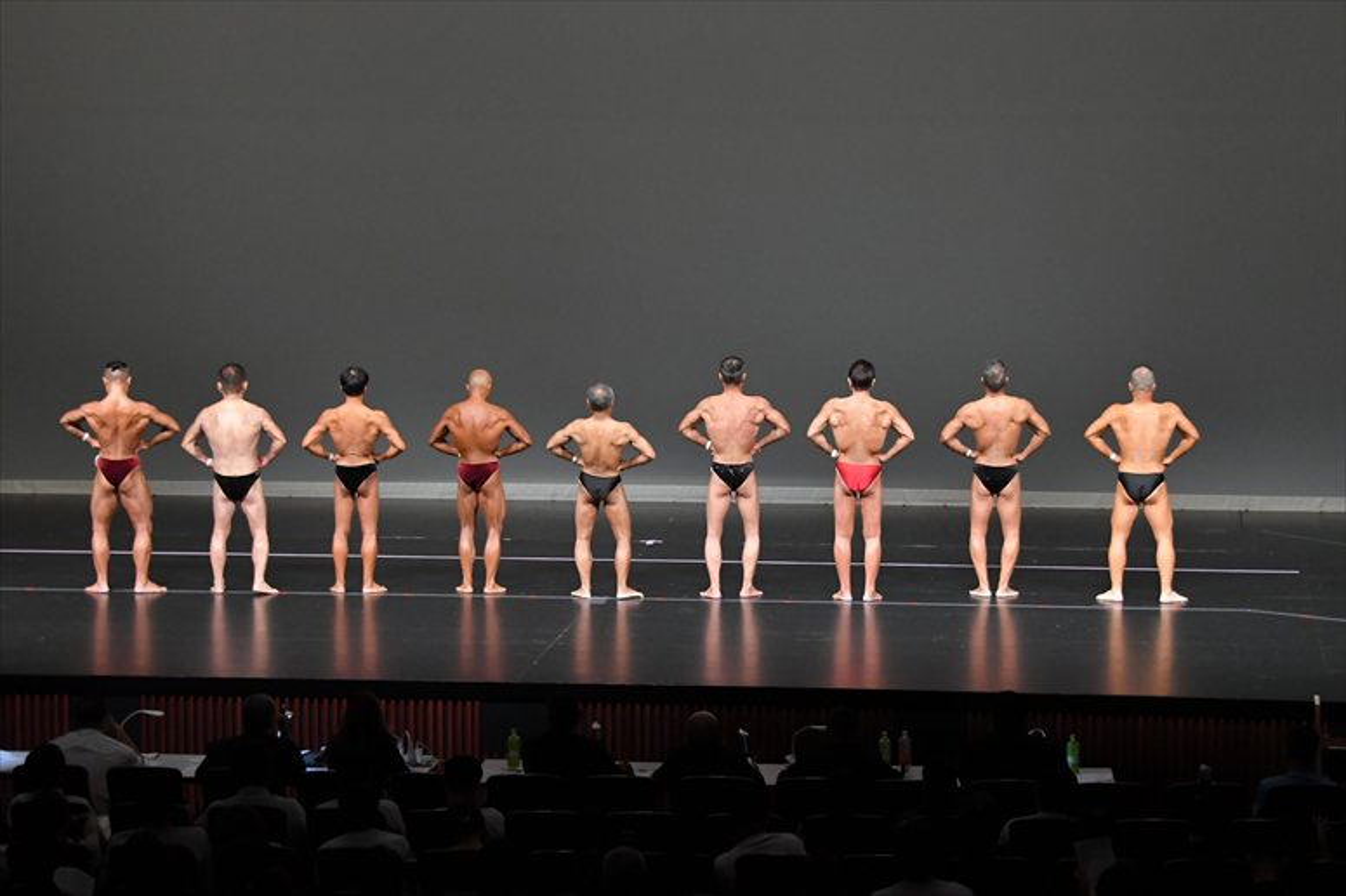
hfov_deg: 19.5
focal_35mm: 105
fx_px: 3924
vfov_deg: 13.0
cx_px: 673
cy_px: 448
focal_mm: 70
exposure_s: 1/400
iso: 4000
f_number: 5.6
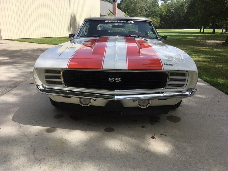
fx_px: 191
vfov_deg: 48.2
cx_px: 114
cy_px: 86
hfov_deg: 61.7
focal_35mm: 29
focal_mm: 4.15
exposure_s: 1/1202
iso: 25
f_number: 2.2
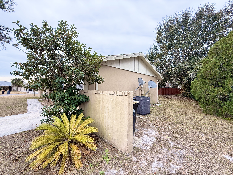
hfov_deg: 102.1
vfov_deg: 85.7
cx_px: 116
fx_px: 94
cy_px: 88
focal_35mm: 14
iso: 64
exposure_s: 1/419
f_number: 2.2
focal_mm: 2.22
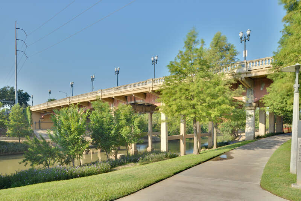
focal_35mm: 24
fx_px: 201
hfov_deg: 73.8
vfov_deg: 53.1
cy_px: 100
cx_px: 150
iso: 274
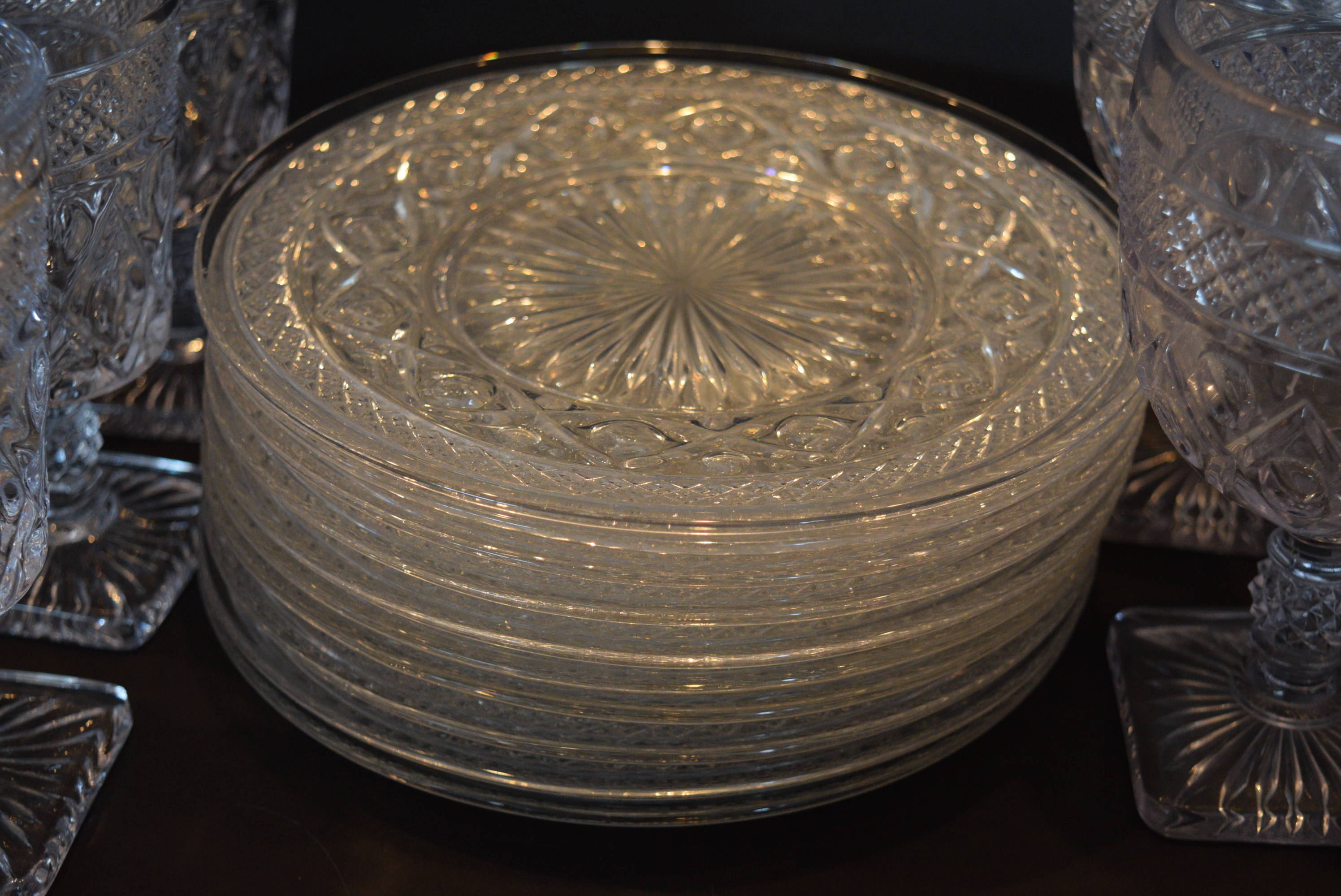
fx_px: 2237
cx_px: 670
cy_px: 448
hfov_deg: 33.4
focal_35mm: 60
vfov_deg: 22.7
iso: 1600
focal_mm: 40
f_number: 4.8
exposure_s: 1/60
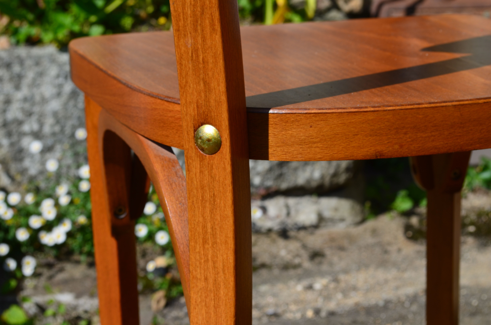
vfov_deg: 16.5
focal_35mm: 82
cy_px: 162
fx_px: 1123
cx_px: 246
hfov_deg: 24.7
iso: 100
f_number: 11
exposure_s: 1/160
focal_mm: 55
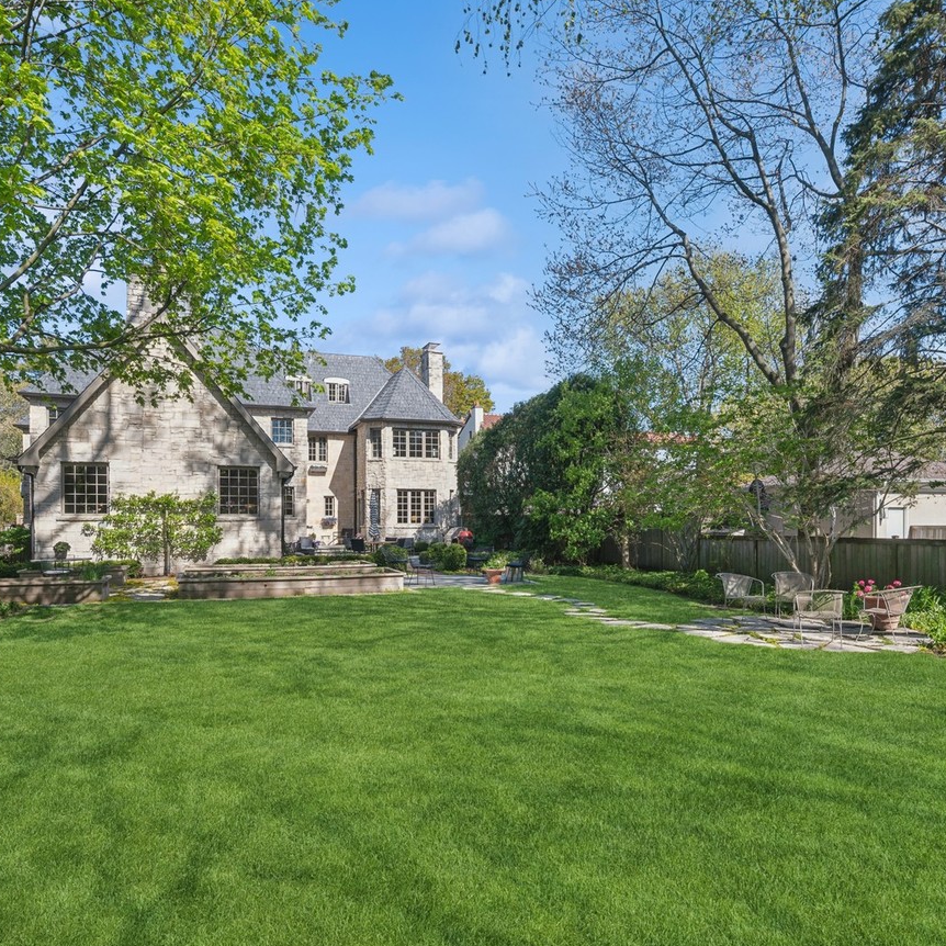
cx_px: 508
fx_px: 767
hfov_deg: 63.3
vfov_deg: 63.2
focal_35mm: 25
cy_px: 527
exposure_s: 1/125
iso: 200
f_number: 9.5
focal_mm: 15.5
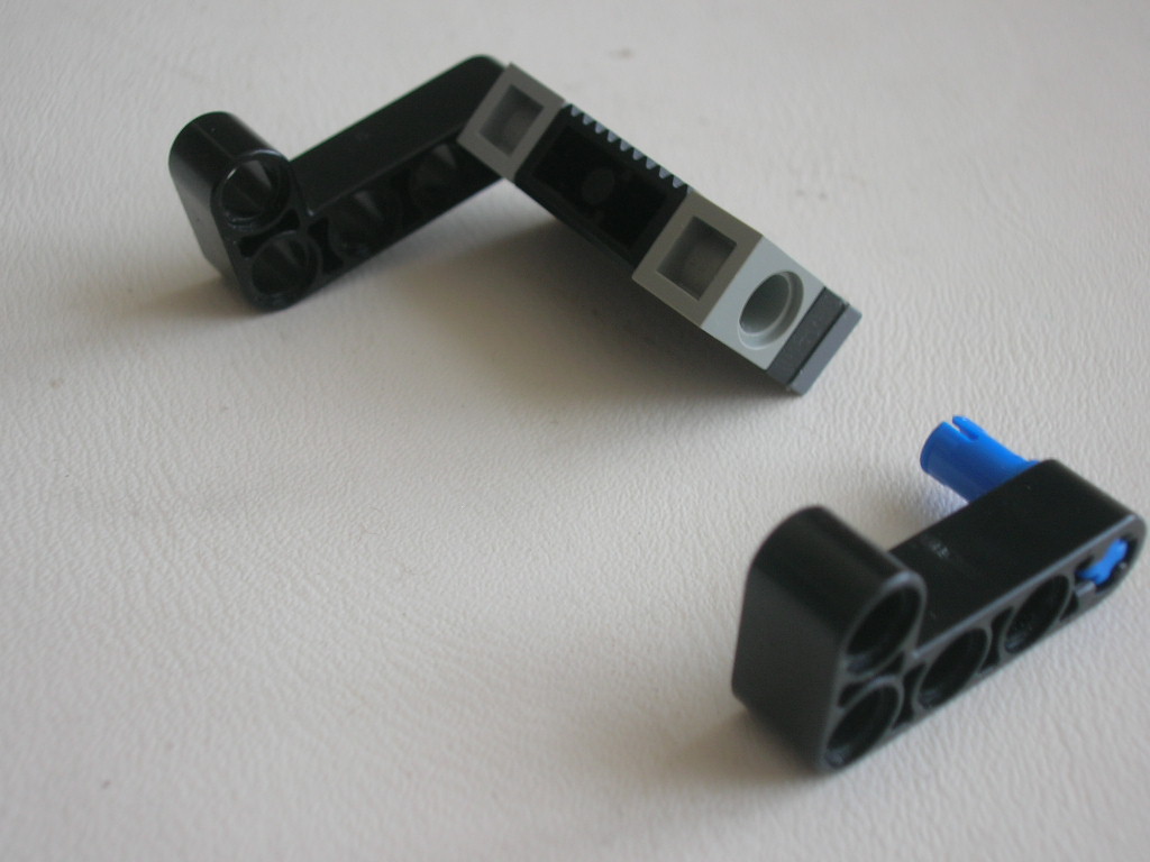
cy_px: 431
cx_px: 575
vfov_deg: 29.1
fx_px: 1661
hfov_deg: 38.2
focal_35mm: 50
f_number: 3.3
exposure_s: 1/13.4
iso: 50
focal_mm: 8.4
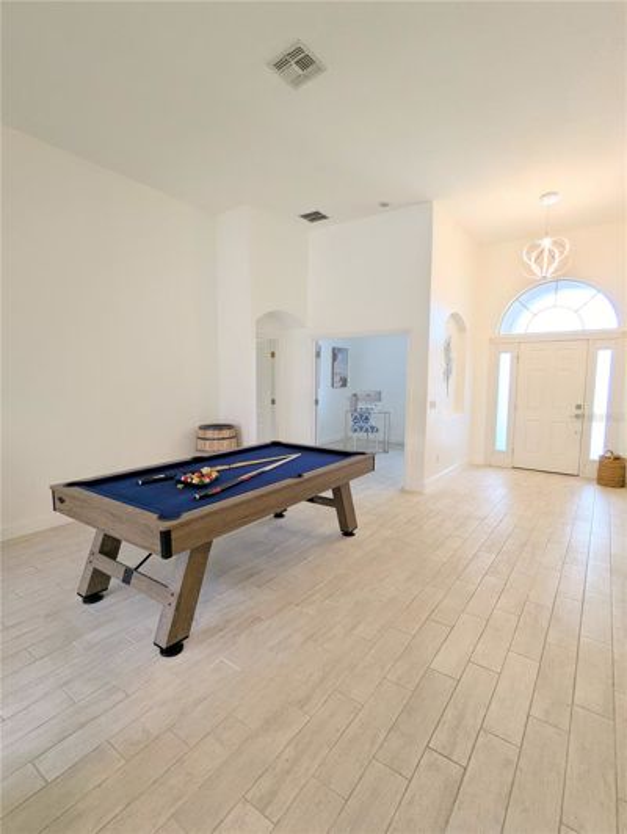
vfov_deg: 94.4
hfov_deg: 78.2
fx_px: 386
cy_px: 417
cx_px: 314
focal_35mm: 16
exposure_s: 1/60
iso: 51
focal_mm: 2.35
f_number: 2.2
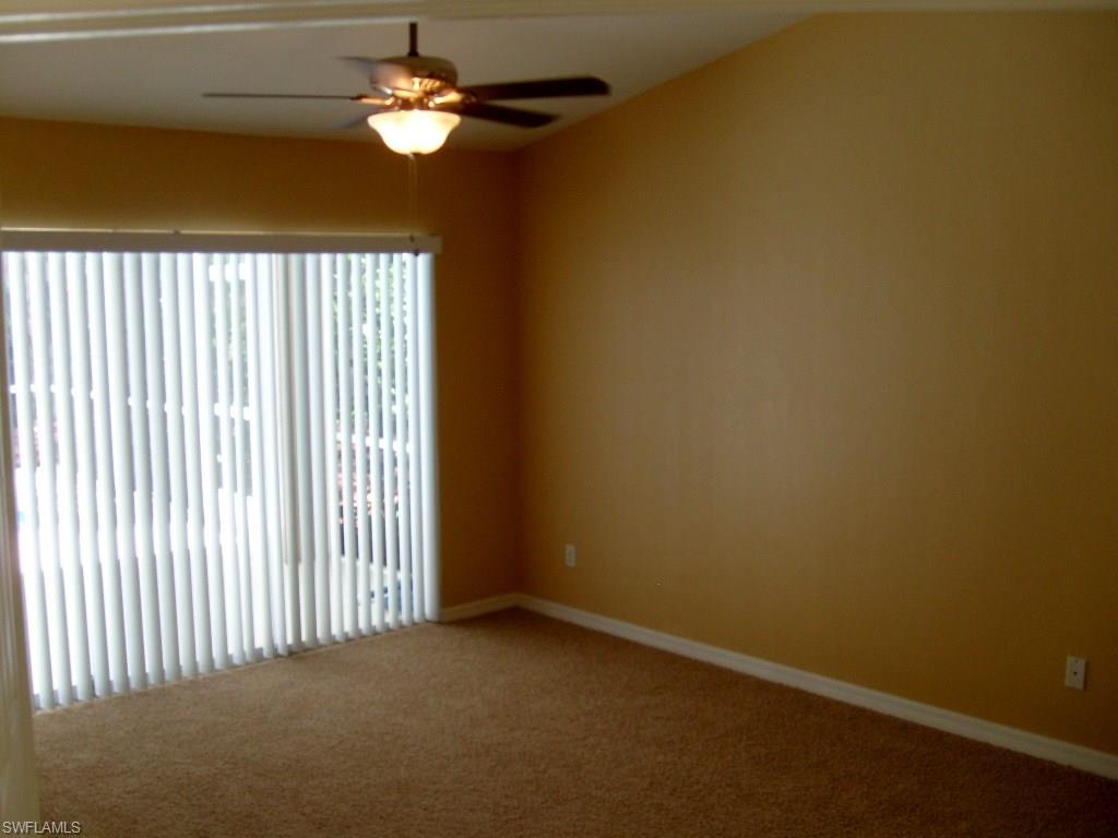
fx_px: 1130
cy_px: 419
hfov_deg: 52.6
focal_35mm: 35
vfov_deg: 40.7
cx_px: 559
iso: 80
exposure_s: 1/60
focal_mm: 5.8
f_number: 2.8
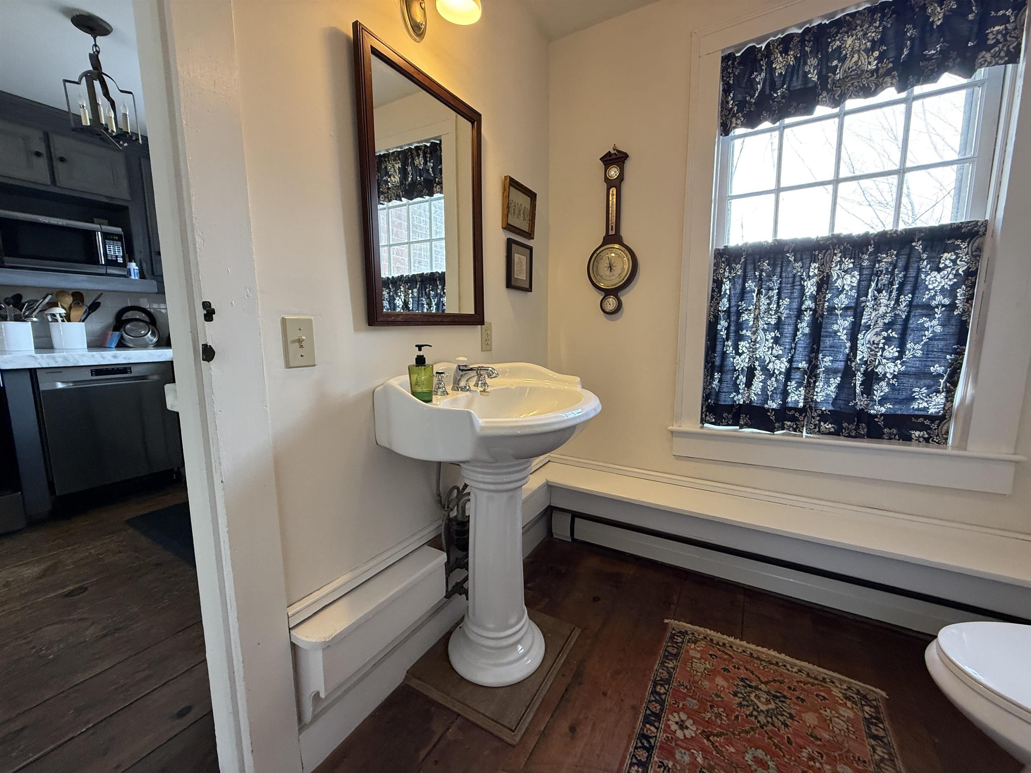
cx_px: 516
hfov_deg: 102.1
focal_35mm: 14
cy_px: 386
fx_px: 417
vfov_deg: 85.7
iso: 250
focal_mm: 2.22
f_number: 2.2
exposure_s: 1/60
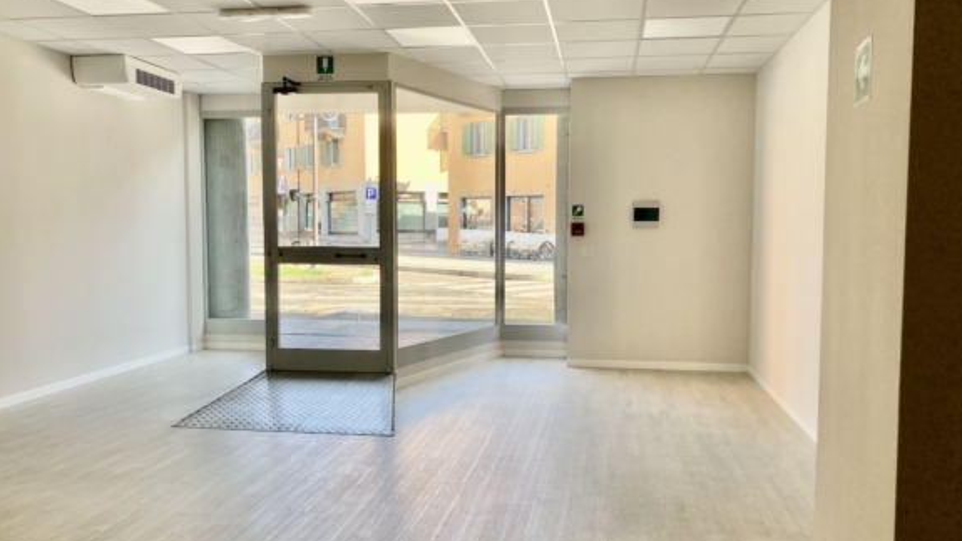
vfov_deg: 37.7
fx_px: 791
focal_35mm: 31
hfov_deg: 62.6
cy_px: 275
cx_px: 485
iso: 25
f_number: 1.8
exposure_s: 1/122
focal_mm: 3.99
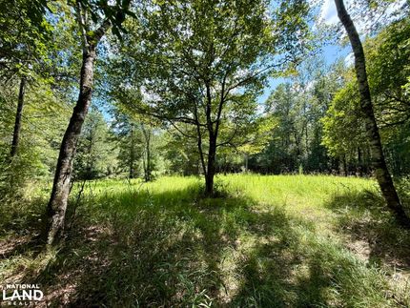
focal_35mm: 14
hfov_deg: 102.0
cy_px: 154
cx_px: 205
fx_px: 166
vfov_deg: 85.7
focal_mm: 2.22
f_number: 2.2
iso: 40
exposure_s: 1/237
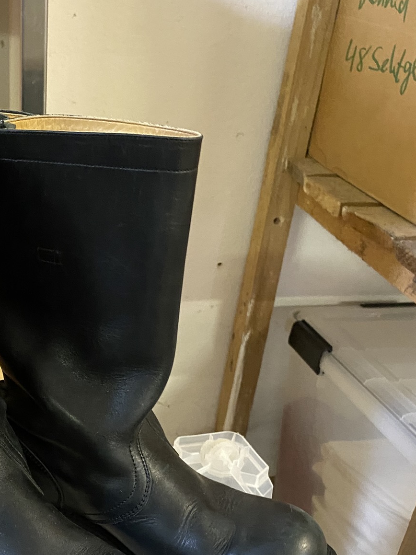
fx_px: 737
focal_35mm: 46
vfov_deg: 40.5
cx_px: 52
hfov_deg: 30.3
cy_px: 390
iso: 500
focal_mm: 4.25
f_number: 1.8
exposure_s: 1/25
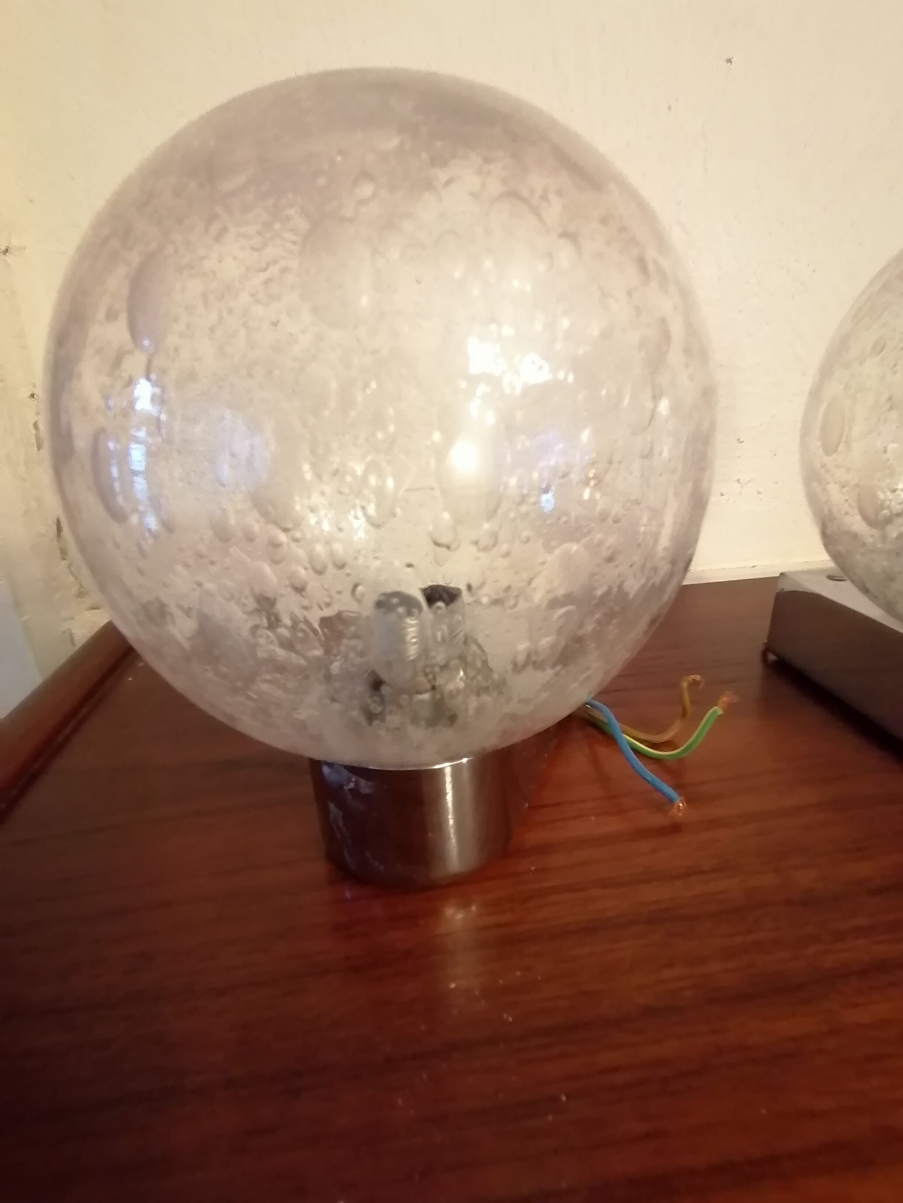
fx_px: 591
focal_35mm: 17
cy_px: 602
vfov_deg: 91.0
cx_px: 452
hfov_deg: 74.7
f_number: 2.4
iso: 640
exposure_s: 1/16.7
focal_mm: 1.78
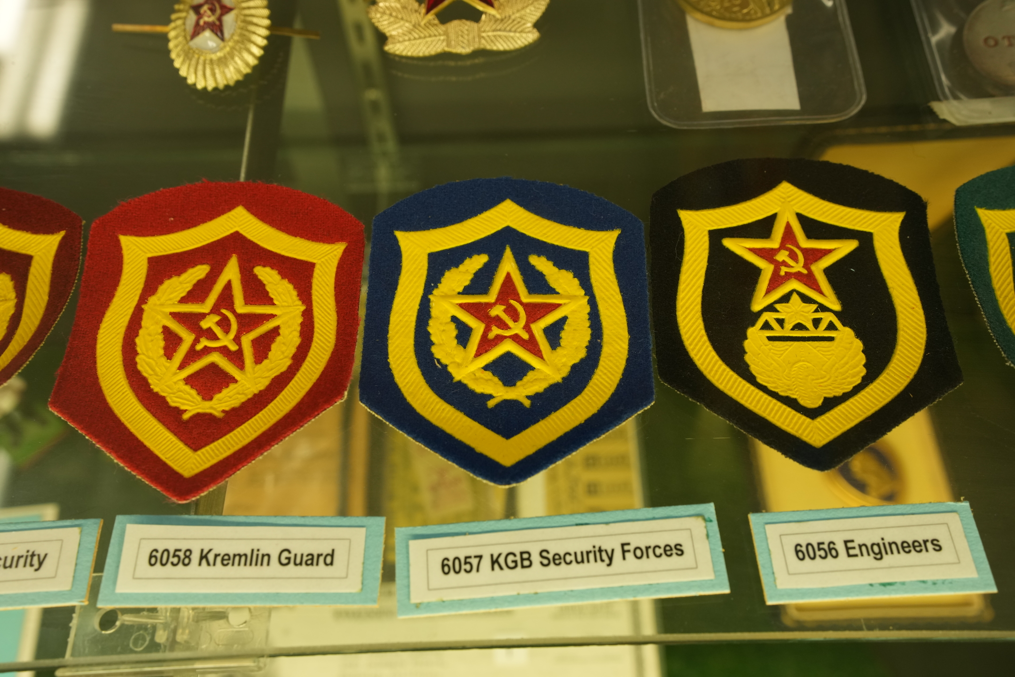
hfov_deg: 54.4
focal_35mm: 35
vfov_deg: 37.9
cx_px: 508
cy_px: 338
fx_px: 987
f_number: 7.1
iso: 640
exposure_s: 1/40
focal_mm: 35
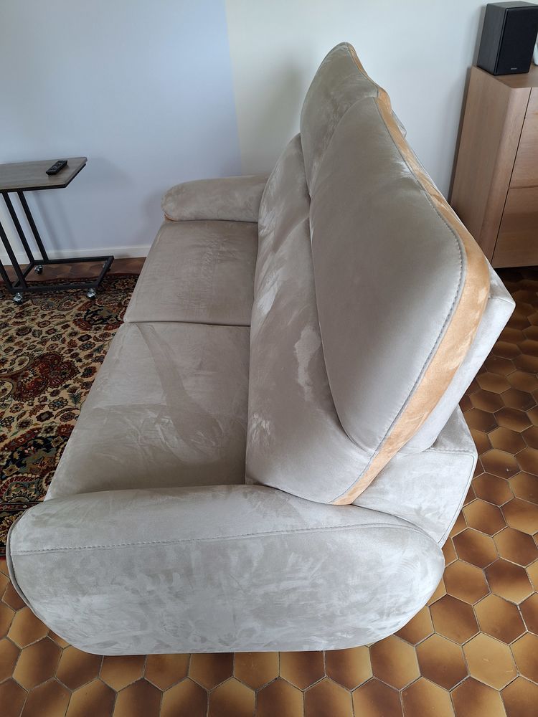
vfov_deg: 73.9
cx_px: 269
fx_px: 477
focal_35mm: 23
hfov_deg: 58.9
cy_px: 358
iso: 100
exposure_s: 1/50
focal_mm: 5.54
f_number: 1.8
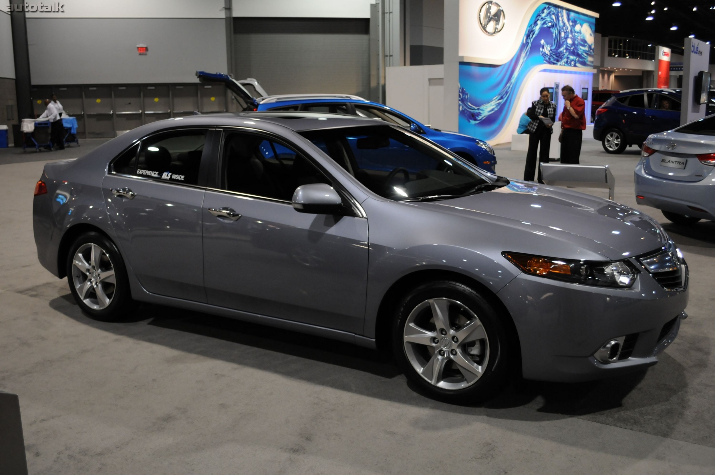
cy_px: 238
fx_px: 714
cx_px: 358
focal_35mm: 36
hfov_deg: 53.2
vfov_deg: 36.8
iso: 800
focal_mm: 24
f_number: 4
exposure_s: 1/60
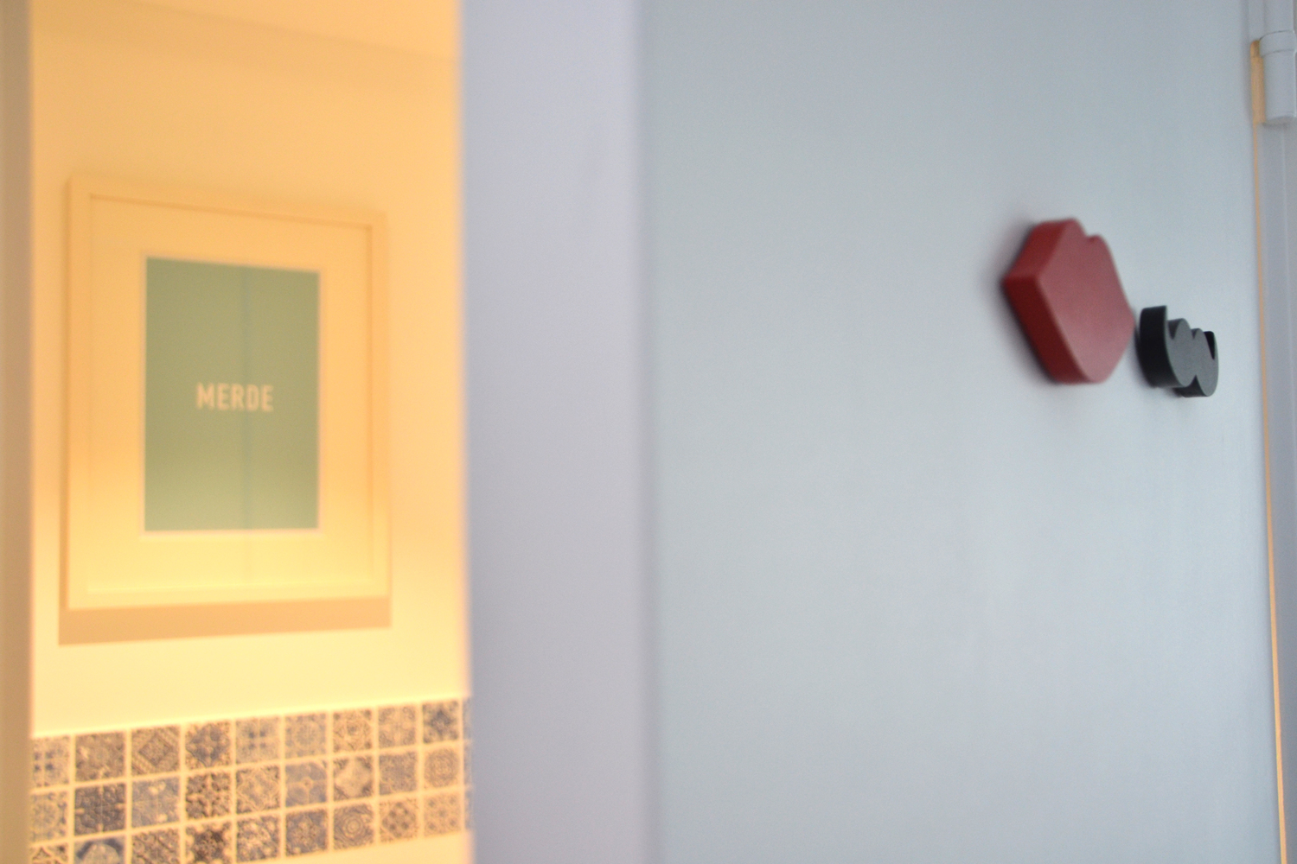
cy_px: 432
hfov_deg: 51.3
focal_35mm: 38
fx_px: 1351
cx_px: 648
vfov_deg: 35.5
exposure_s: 1/60
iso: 400
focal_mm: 25
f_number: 4
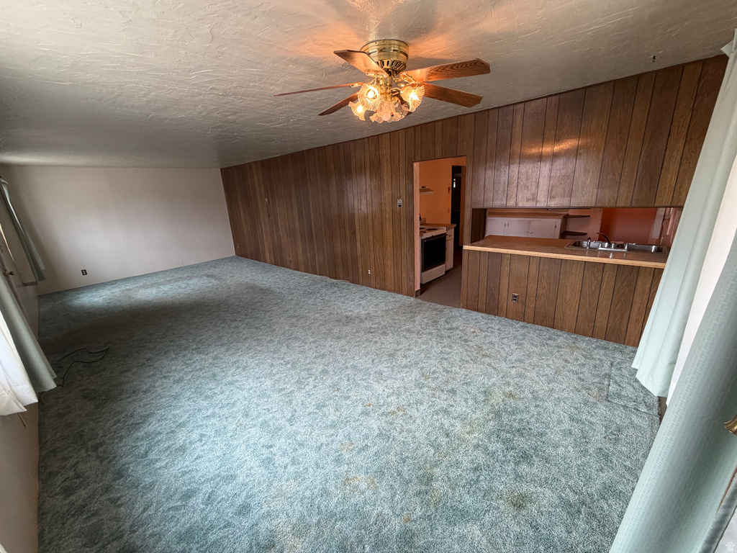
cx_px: 368
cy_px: 276
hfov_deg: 102.1
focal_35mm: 14
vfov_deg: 85.7
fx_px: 298
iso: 200
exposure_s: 1/60
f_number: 2.2
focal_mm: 2.22
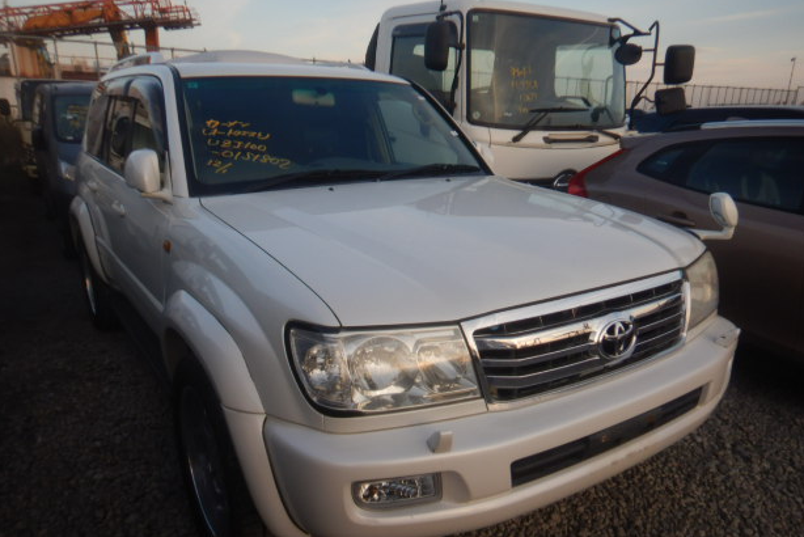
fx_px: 581
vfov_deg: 49.4
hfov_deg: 69.4
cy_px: 309
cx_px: 393
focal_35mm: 26
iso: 125
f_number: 2.8
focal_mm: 4.3
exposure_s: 1/100
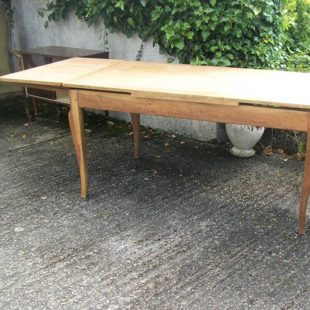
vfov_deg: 38.2
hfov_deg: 37.7
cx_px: 218
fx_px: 446
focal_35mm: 44
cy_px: 180
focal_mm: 5.7
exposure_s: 1/50
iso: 80
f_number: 8.8
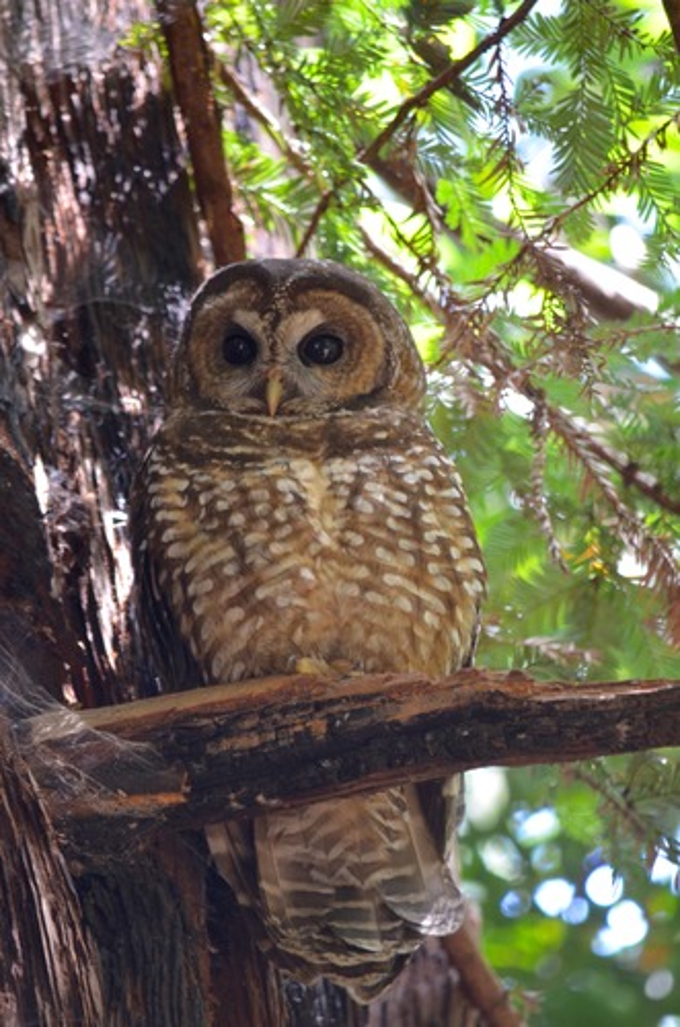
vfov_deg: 4.6
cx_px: 340
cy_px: 514
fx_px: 12811
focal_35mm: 450
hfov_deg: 3.0
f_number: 5.6
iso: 800
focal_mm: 300
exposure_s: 1/15
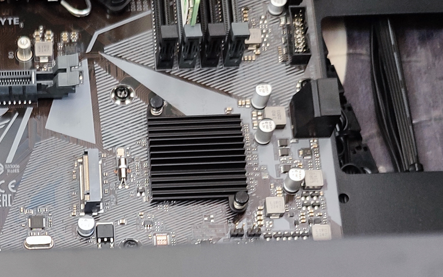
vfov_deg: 17.5
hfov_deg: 28.9
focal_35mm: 68
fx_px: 821
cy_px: 398
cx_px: 36
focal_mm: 5.89
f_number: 1.89
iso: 809
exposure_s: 1/20
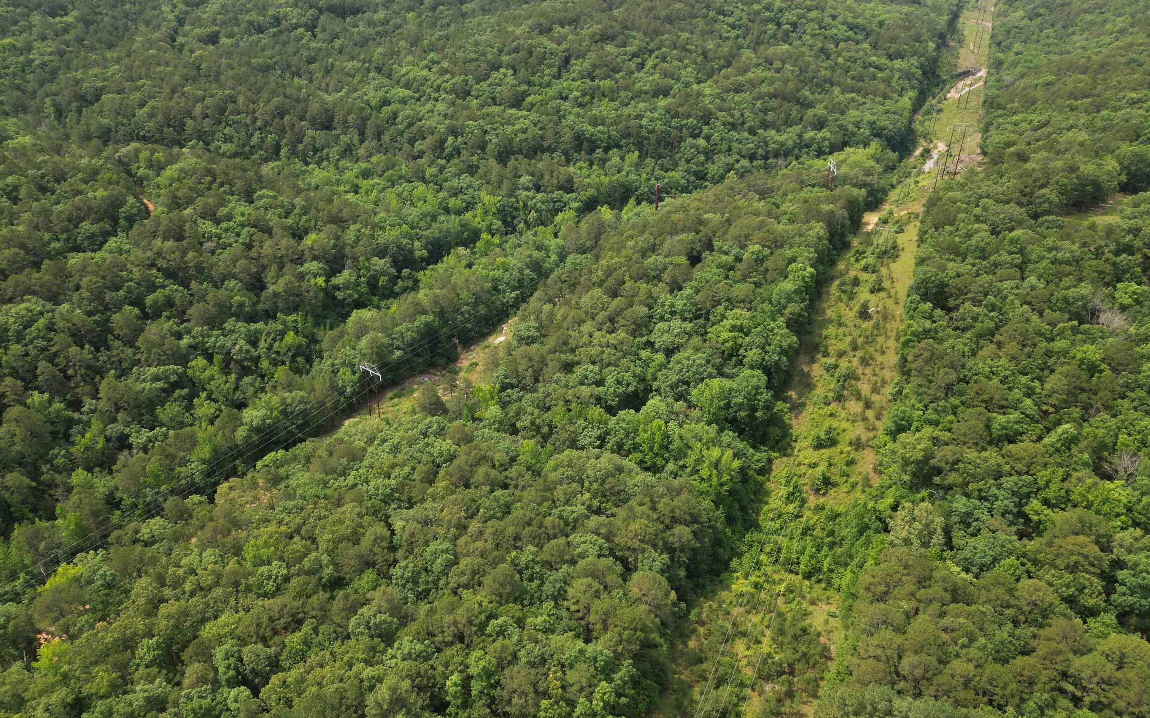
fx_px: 846
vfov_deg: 46.0
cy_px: 356
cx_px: 582
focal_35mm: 27
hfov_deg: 68.4
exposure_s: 1/800
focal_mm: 6.72
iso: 100
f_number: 1.7
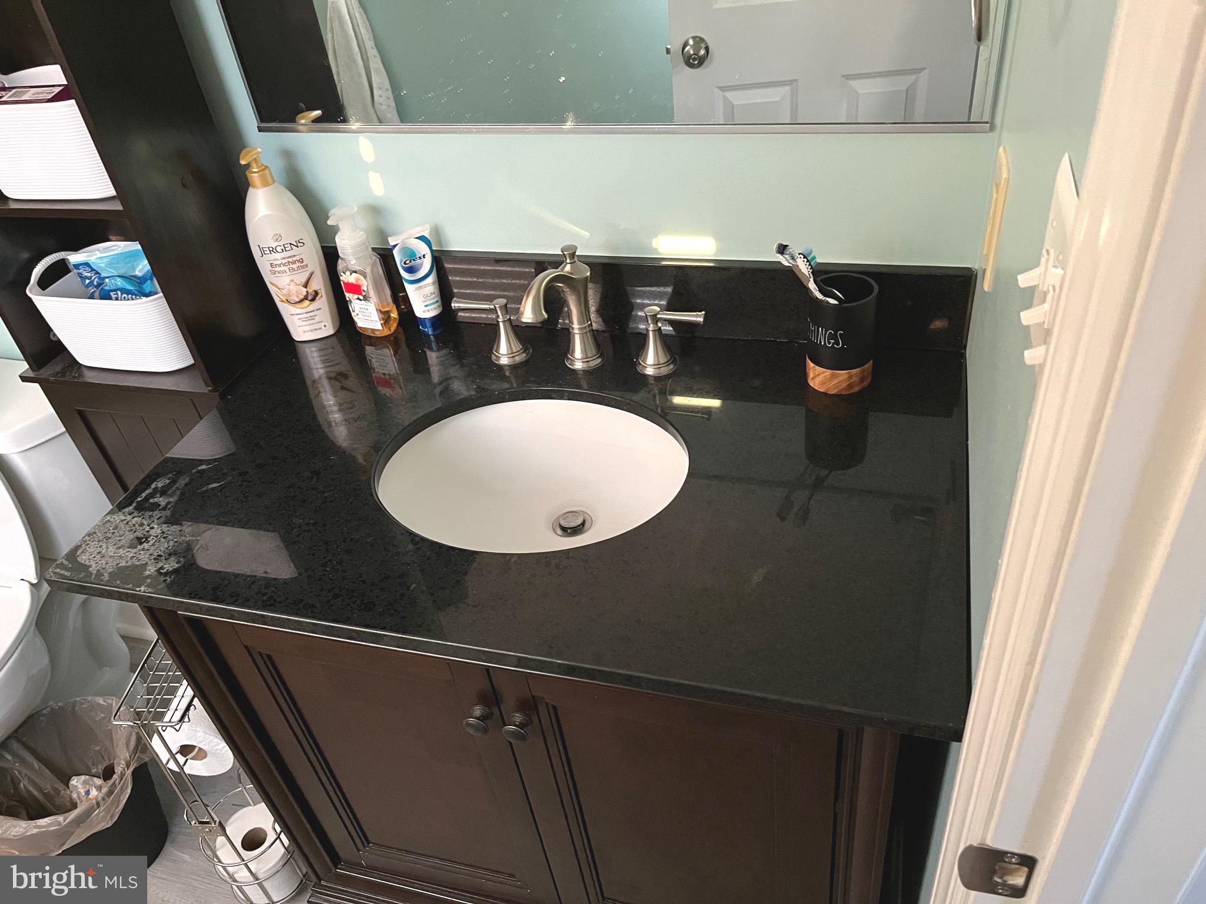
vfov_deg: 53.1
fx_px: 906
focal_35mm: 26
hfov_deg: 67.3
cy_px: 452
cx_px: 603
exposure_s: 1/40
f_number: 1.6
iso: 640
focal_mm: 5.1
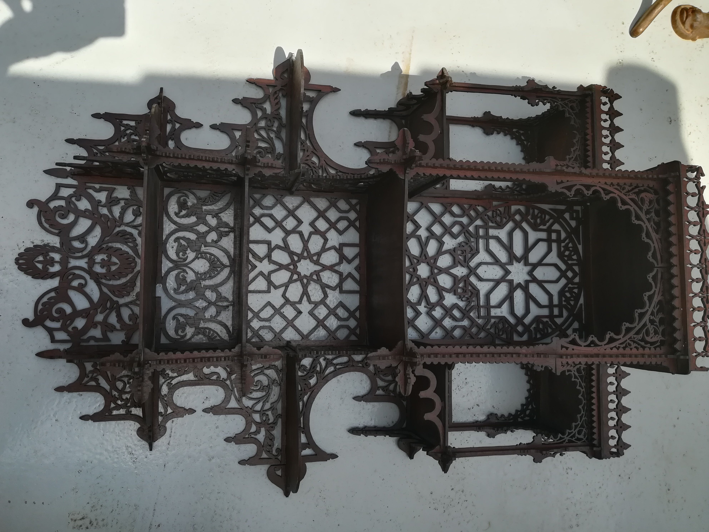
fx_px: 533
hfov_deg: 67.3
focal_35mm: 26
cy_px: 266
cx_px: 354
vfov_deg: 53.1
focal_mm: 3.83
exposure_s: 1/500
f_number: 2.2
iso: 50
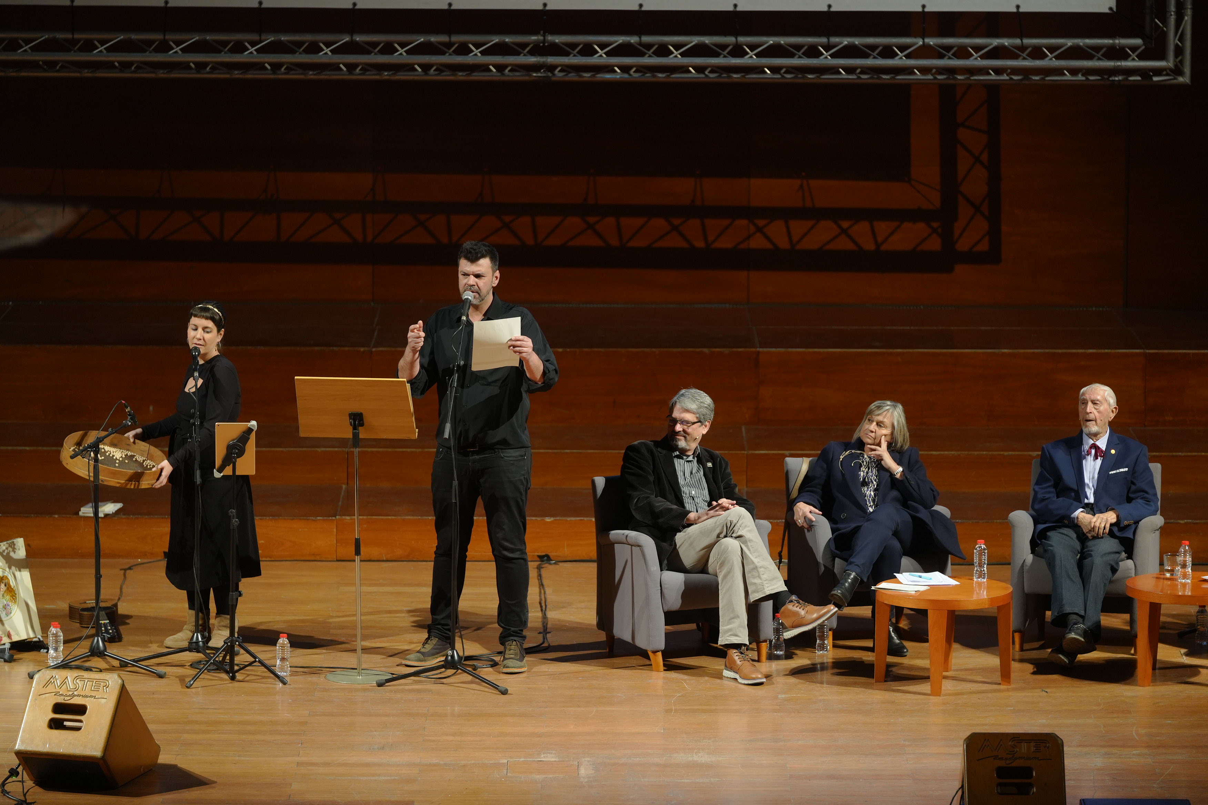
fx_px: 6342
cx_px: 604
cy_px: 402
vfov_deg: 7.3
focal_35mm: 189
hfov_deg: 10.9
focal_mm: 189
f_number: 2.8
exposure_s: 1/100
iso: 1000
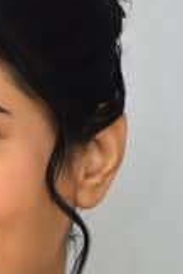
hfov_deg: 2.1
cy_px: 610
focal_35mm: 659
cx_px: 29
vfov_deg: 3.1
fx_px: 5014
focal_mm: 112
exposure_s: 1/125
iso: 2000
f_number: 6.3
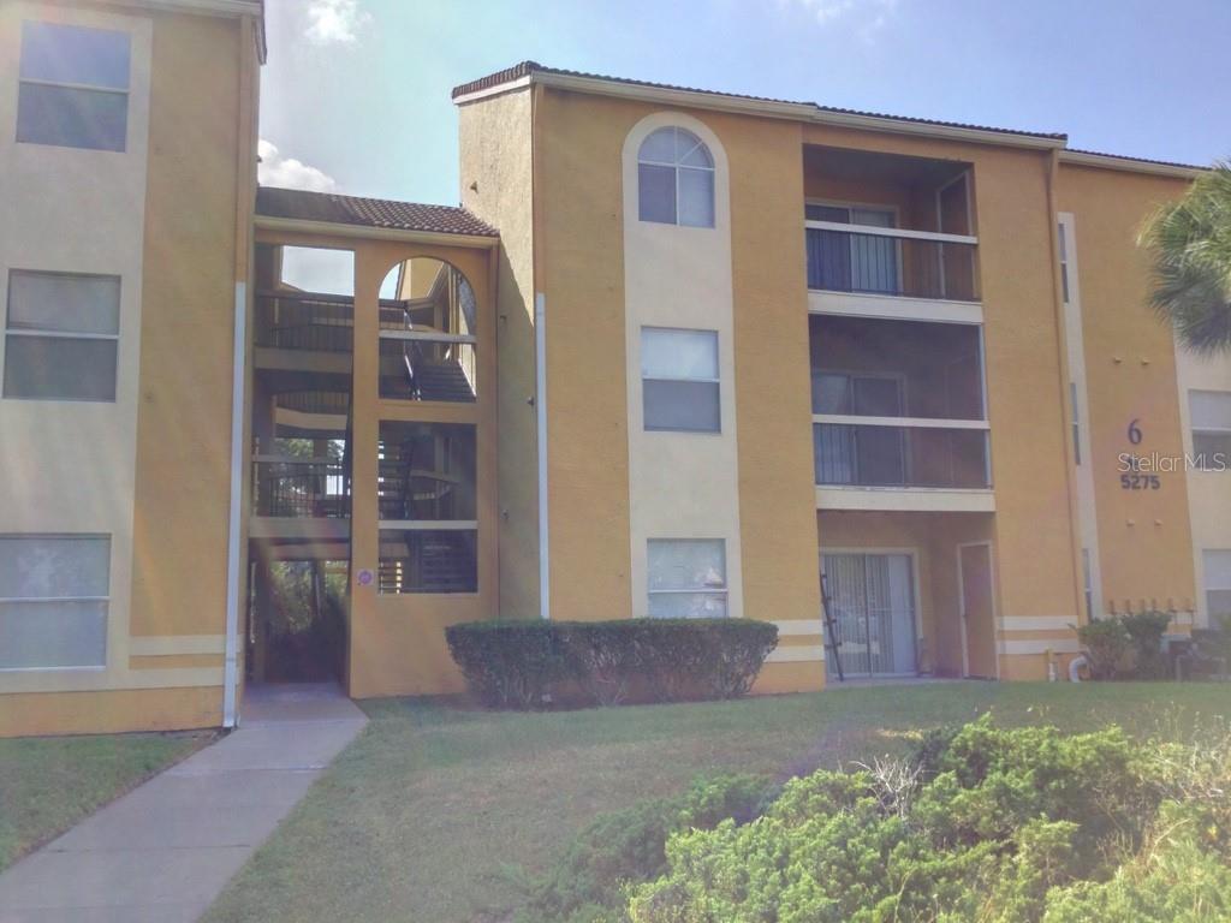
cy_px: 462
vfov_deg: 45.4
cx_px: 616
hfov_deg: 58.4
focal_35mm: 31
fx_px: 1102
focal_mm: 3.3
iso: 25
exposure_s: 1/970
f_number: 2.4
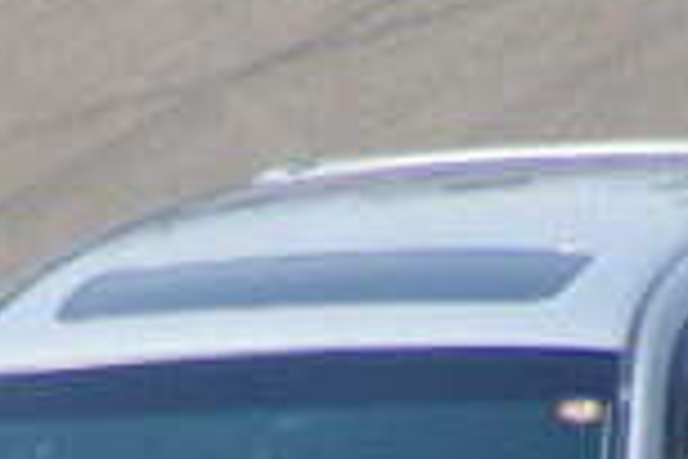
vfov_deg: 0.5
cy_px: 963
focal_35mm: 2517
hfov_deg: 0.8
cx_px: 0
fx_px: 48099
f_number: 8
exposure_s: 1/350
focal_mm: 250
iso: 200
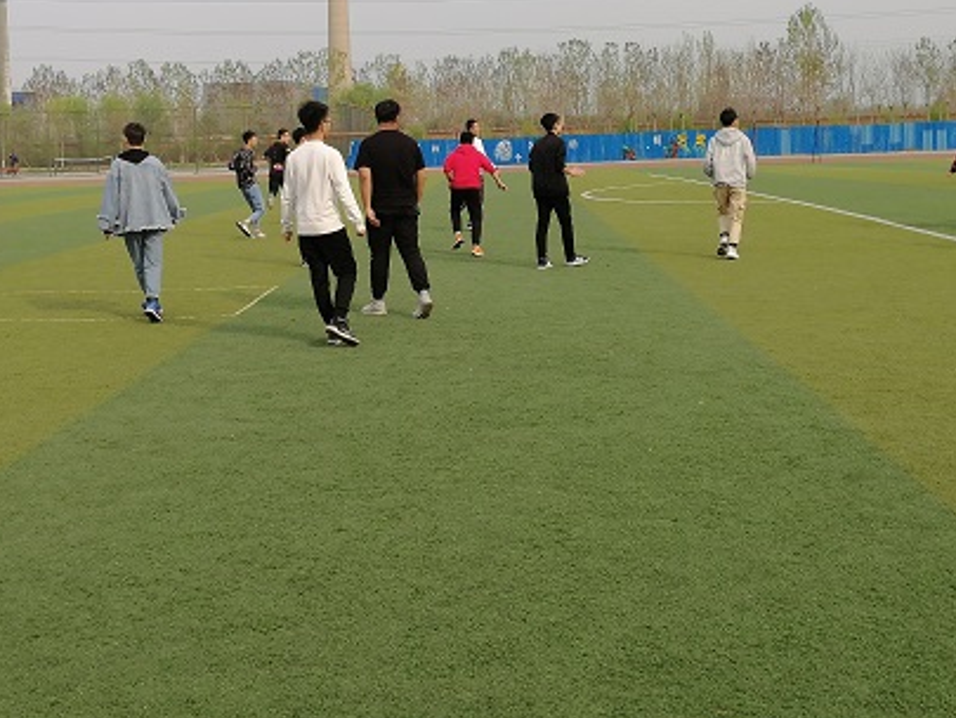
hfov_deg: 38.9
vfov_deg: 29.2
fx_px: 1354
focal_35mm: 49
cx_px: 474
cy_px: 177
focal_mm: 3.81
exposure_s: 1/690
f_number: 2.2
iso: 50
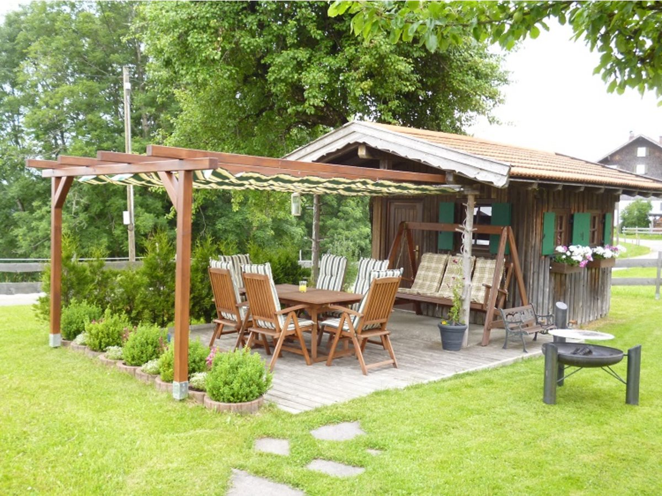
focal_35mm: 32
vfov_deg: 44.2
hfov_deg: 56.8
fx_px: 612
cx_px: 331
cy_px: 248
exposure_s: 1/60
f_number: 3.3
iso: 125
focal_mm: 5.7
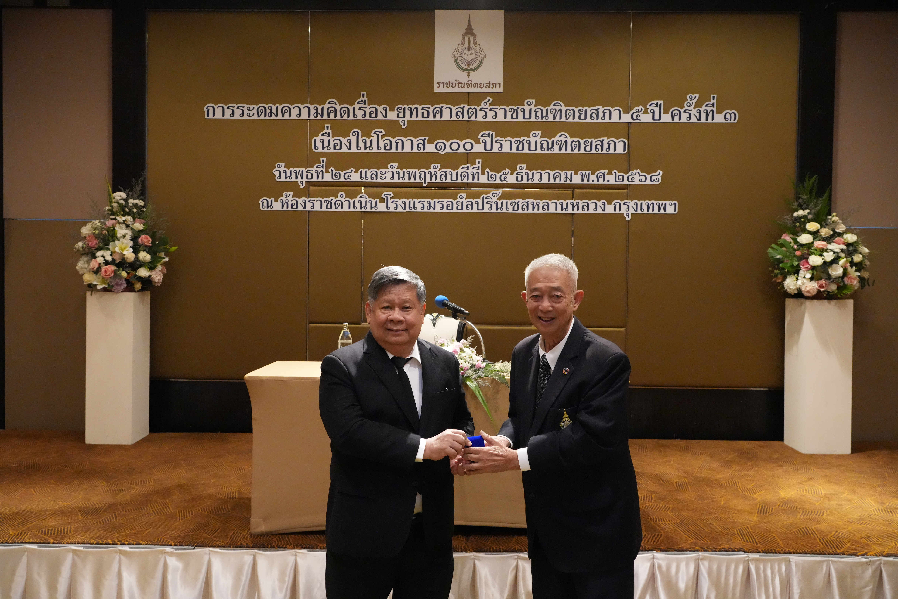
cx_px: 449
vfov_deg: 47.9
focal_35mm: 27
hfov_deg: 67.4
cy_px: 300
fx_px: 673
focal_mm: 27
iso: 10000
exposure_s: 1/60
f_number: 5.6
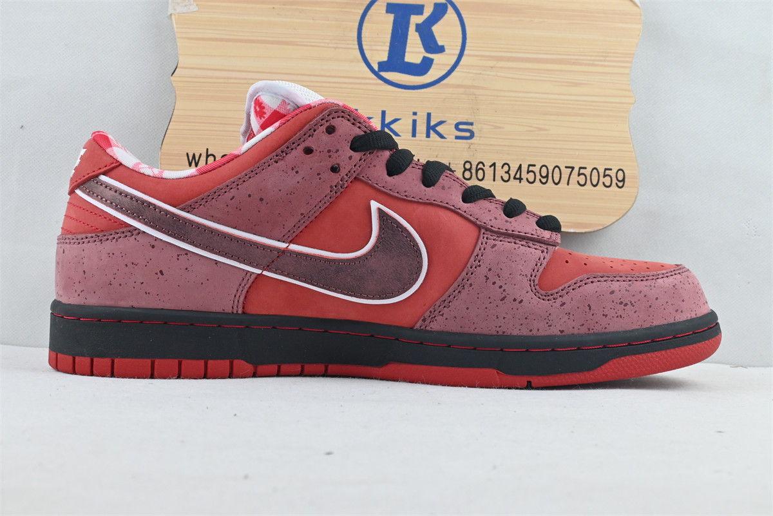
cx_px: 386
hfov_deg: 43.0
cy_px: 258
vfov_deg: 29.4
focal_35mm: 46
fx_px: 982
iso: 1000
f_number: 10
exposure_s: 1/160
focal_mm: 30.5
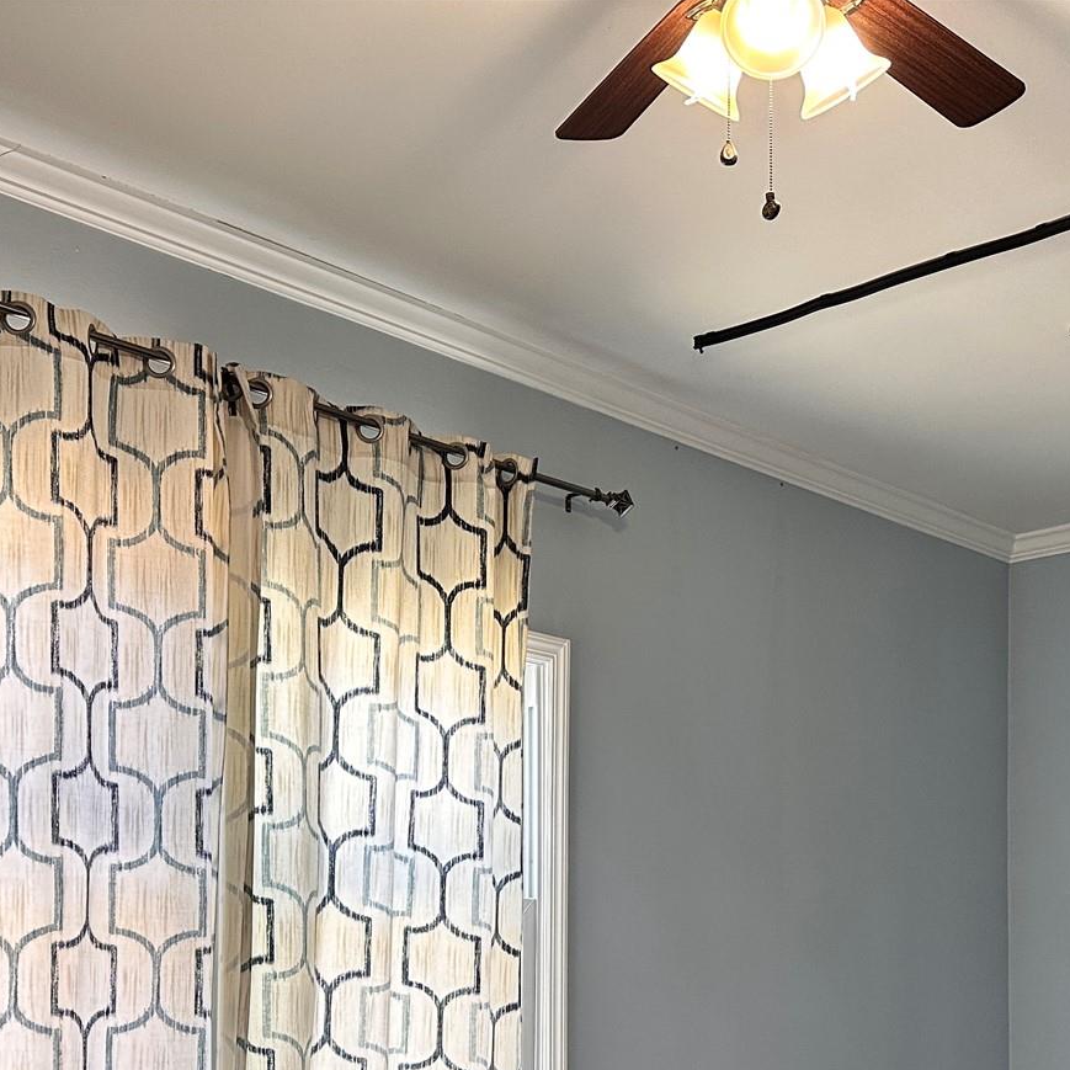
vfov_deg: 32.5
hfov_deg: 33.9
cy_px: 943
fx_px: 1749
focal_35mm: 50
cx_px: 661
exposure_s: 1/120
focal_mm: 6.86
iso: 160
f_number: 1.78
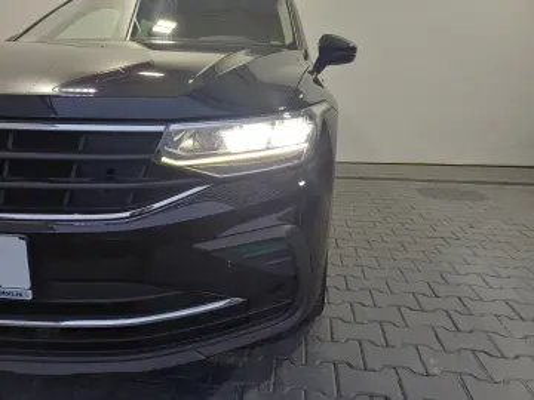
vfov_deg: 54.9
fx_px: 386
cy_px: 200
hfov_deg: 69.4
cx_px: 267
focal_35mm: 25
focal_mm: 4.65
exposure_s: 1/50
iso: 100
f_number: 1.8
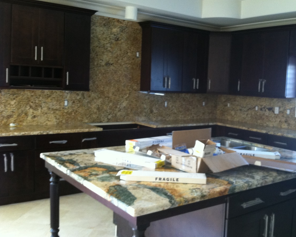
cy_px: 113
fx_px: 359
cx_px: 175
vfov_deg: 36.5
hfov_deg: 44.6
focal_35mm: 41
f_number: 2.8
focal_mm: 3.85
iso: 160
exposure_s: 1/15
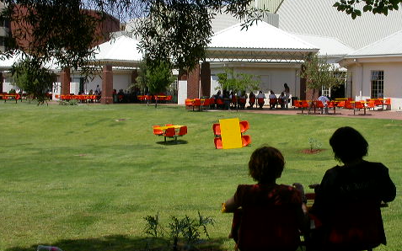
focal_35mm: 54
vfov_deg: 23.9
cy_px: 88
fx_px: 592
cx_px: 241
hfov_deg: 37.4
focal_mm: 7.85
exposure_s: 1/381
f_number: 7.5
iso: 100
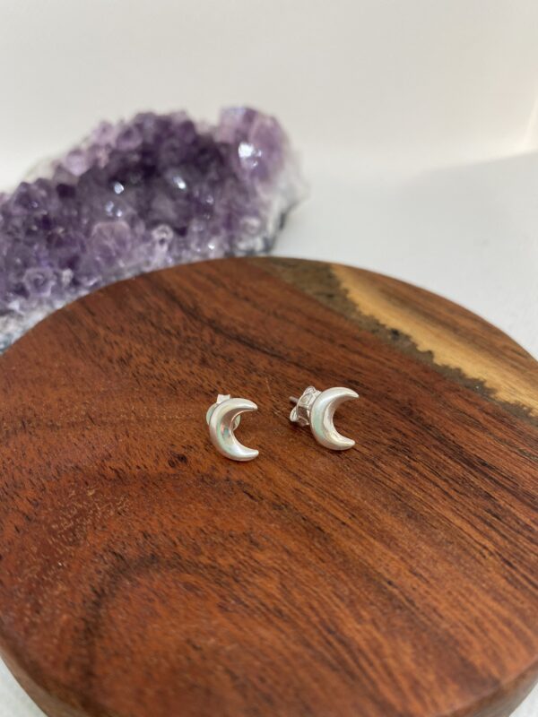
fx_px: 539
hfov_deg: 53.1
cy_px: 358
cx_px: 269
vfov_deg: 67.3
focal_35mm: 26
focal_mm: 4.25
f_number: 1.8
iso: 40
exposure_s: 1/122
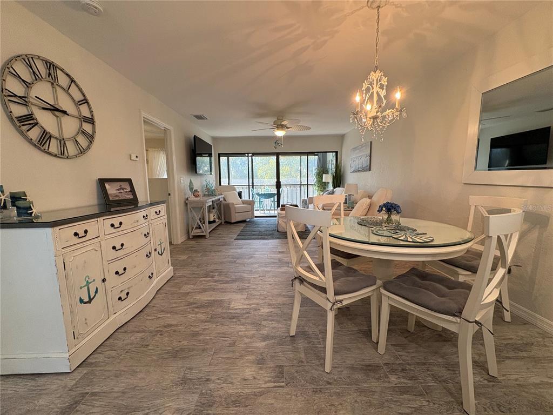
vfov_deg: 85.7
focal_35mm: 14
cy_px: 208
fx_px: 224
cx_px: 276
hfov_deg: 102.1
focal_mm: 2.22
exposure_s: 1/120
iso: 200
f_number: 2.2
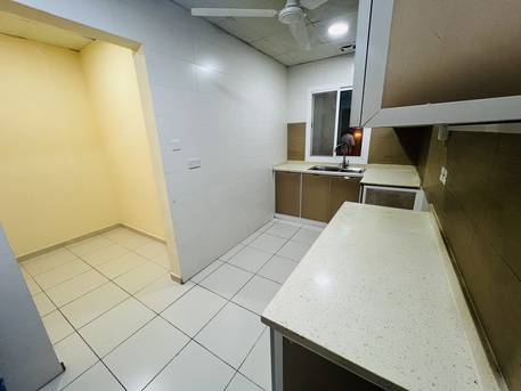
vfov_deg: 89.9
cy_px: 196
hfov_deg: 106.2
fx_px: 196
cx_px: 260
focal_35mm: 13
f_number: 1.8
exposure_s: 1/50
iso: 160
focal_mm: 1.57
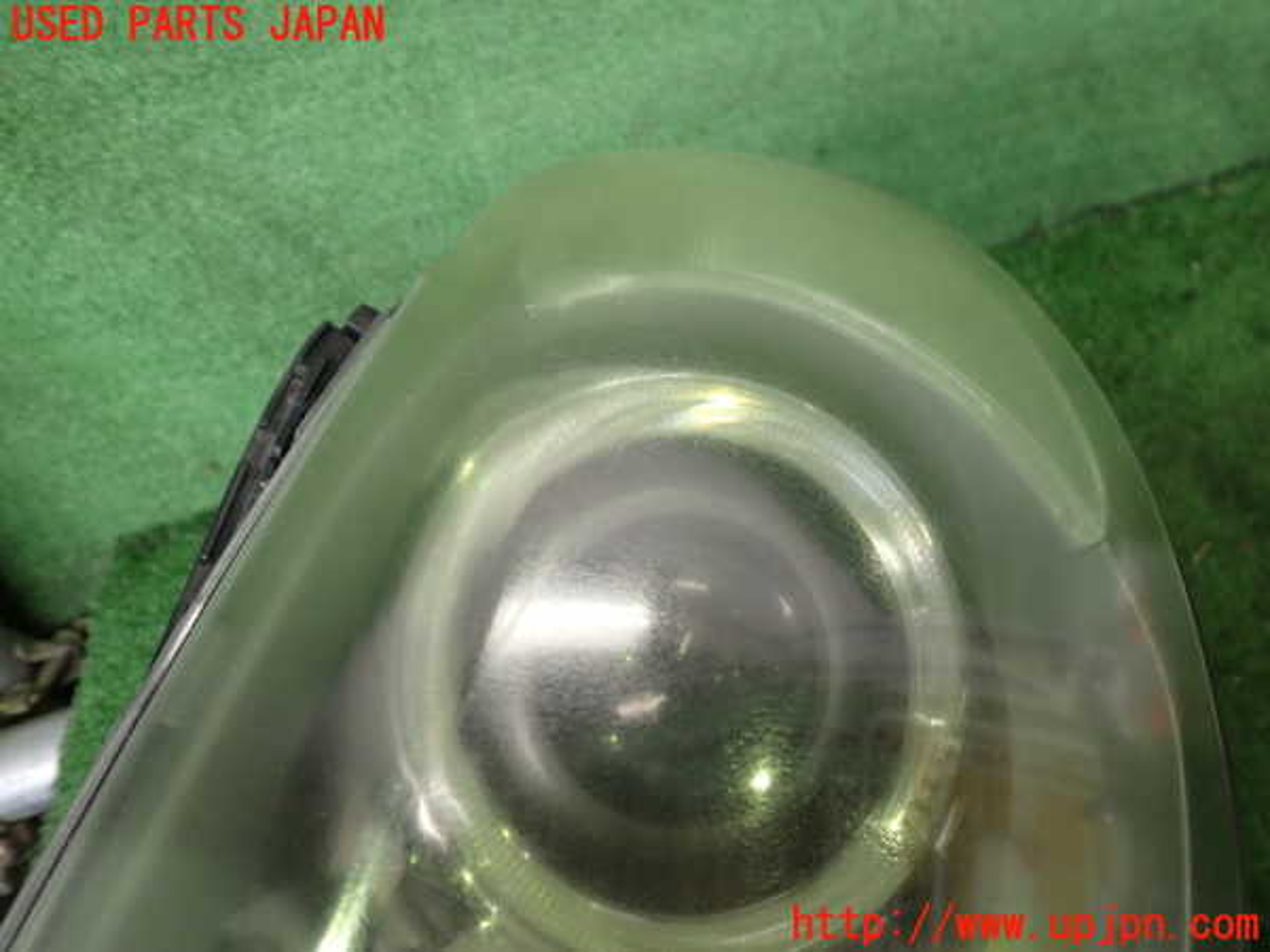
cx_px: 635
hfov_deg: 60.0
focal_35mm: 30
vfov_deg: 46.8
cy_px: 476
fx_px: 1101
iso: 200
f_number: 2.3
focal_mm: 5.4
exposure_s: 1/40
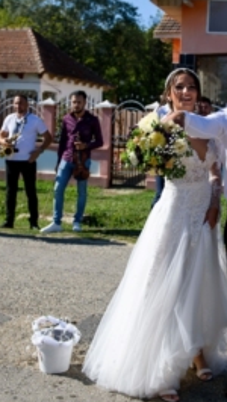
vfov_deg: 34.3
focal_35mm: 61
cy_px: 175
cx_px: 191
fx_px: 652
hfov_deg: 19.5
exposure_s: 1/1500
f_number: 3.3
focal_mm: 31
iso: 100
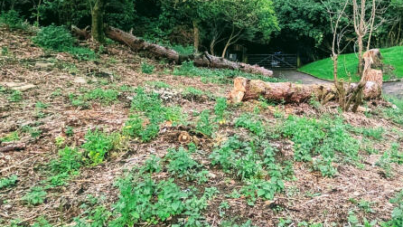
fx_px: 374
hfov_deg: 54.3
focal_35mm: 35
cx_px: 296
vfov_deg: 31.6
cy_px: 10
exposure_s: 1/1631
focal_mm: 1.83
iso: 50
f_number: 2.2
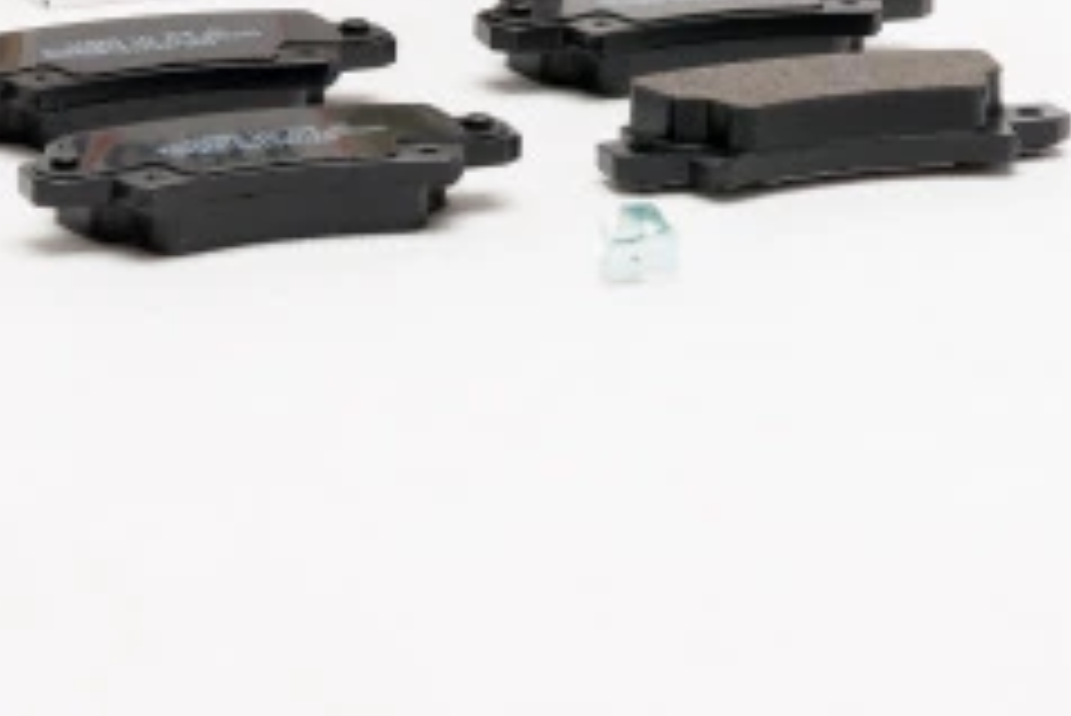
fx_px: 6757
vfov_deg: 6.0
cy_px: 18
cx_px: 702
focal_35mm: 227
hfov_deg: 9.1
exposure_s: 1/200
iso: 100
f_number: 11
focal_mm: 60
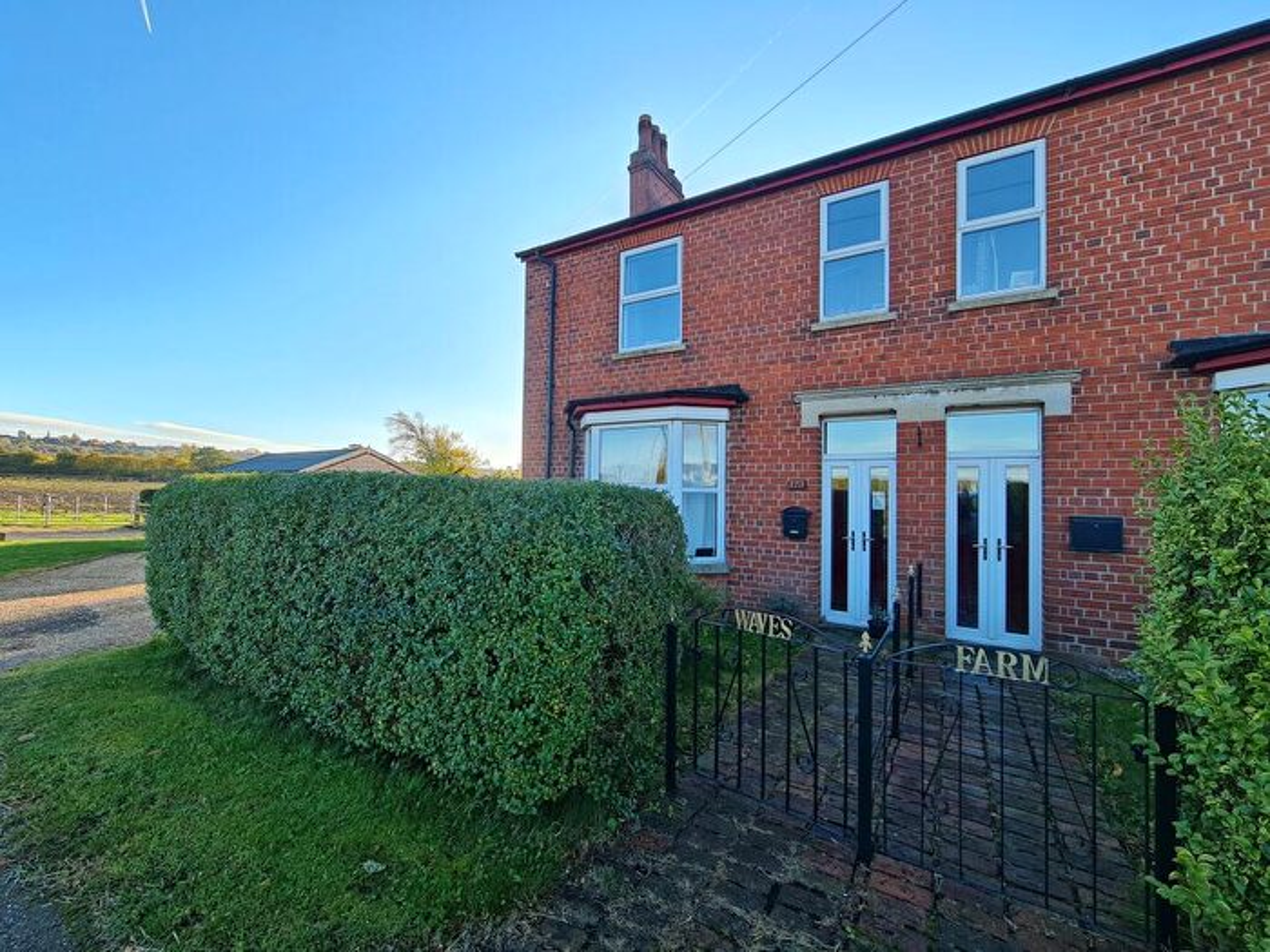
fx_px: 477
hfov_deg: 106.2
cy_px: 476
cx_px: 635
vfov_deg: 89.9
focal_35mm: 13
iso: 64
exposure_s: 1/456
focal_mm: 2.2
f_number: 2.2
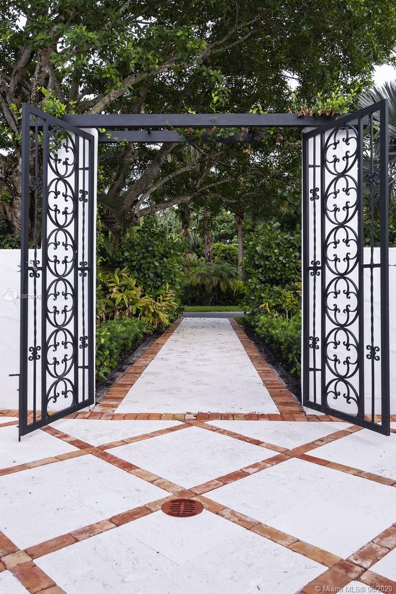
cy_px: 297
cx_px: 198
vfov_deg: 63.7
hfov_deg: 45.0
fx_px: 478
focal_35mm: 29
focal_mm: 19.1
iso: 200
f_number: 8
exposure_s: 1/8
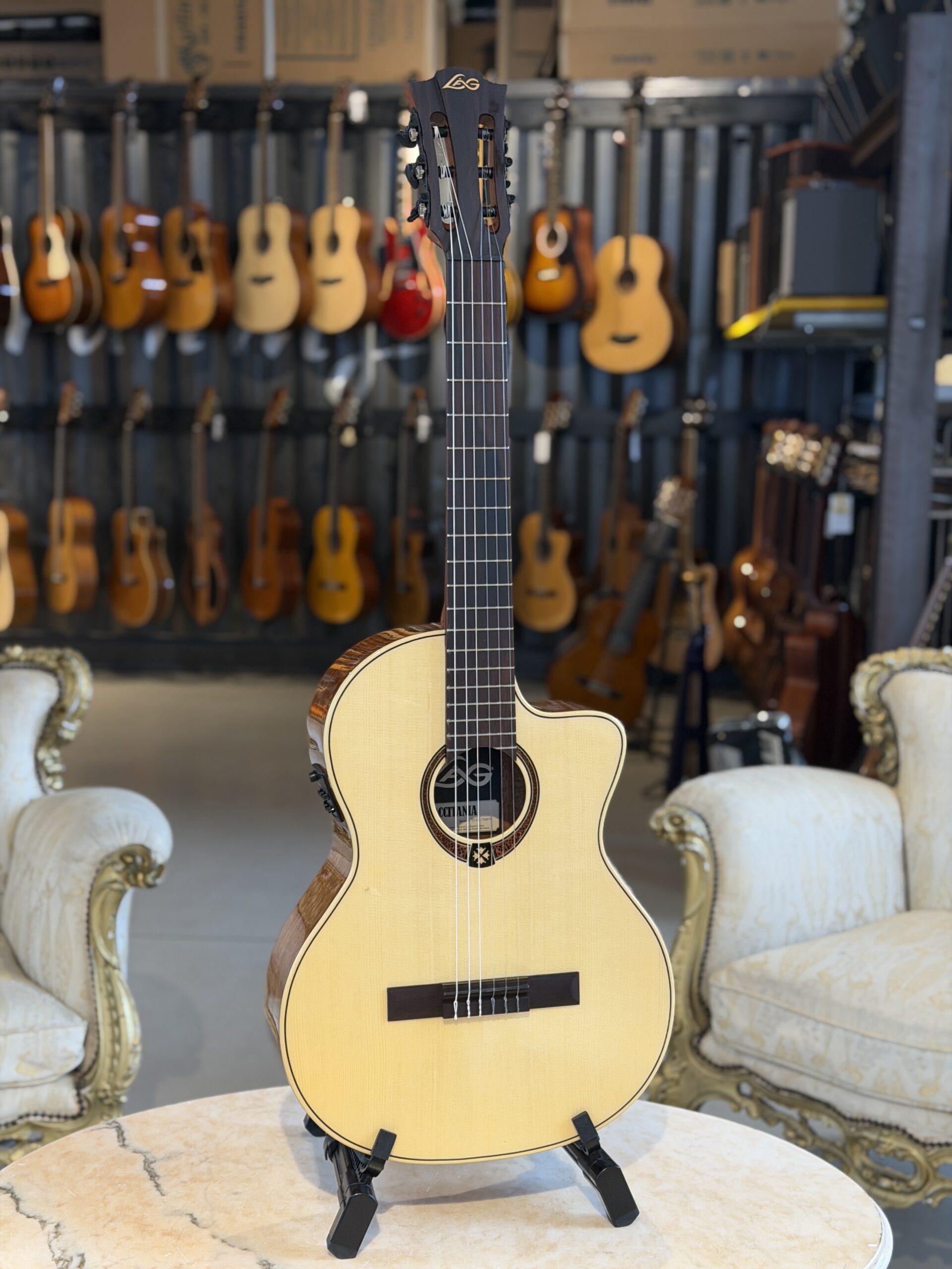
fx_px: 1760
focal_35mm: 48
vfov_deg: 39.7
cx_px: 476
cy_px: 634
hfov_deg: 30.3
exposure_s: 1/50
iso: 125
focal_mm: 6.76
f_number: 1.78
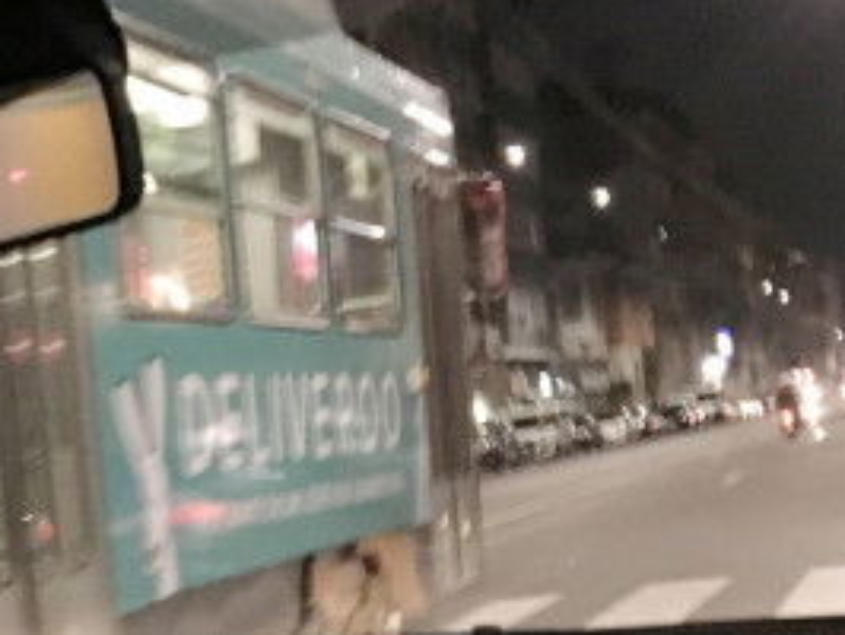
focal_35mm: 84
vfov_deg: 16.9
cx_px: -200
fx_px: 2052
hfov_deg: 21.4
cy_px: 756
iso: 400
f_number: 2.2
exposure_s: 1/17
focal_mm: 4.15
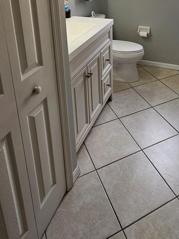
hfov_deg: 49.3
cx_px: 111
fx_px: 193
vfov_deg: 56.1
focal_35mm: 28
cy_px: 30
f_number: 2.2
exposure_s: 1/60
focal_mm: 2.2
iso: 50
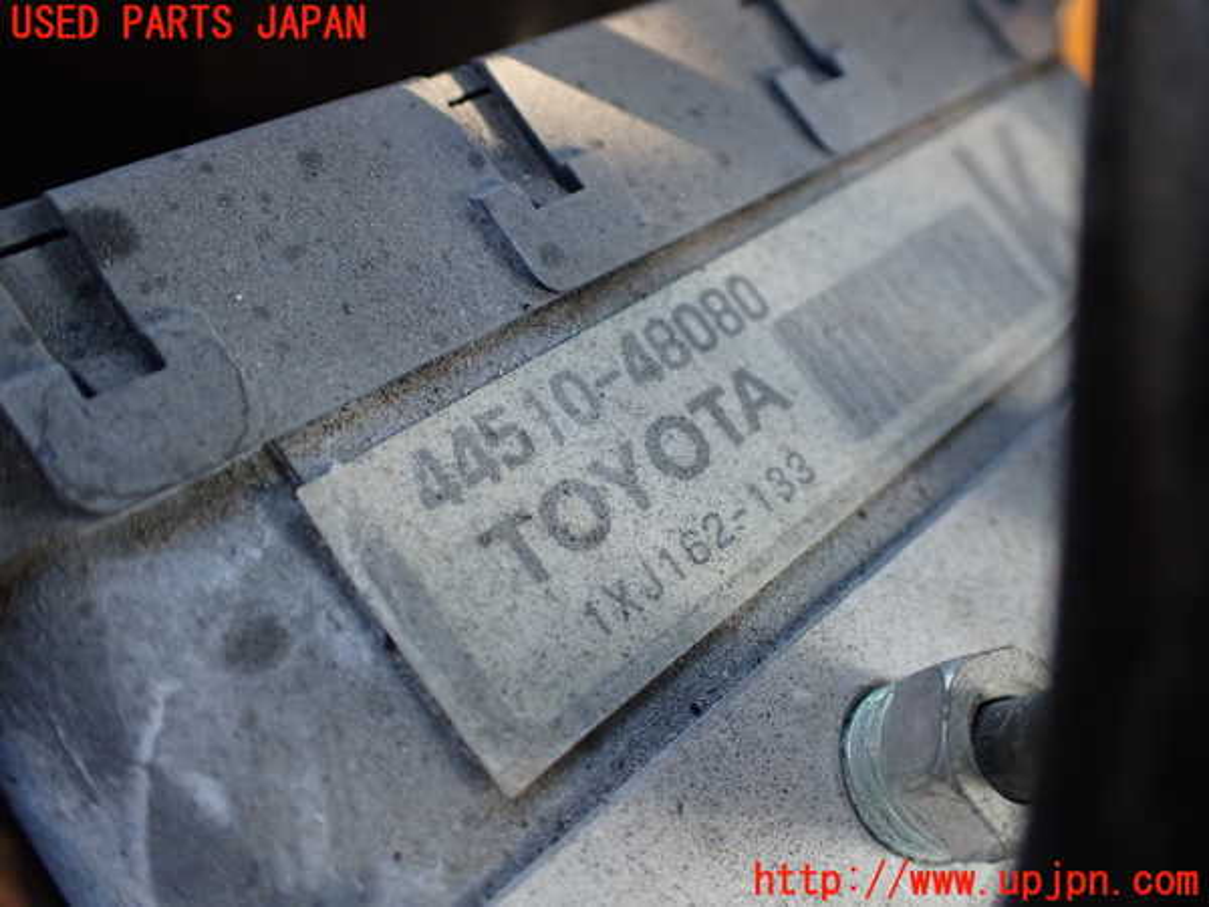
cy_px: 454
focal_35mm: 30
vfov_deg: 46.8
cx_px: 604
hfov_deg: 60.0
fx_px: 1048
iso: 320
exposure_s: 1/125
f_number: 2.3
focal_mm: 5.4
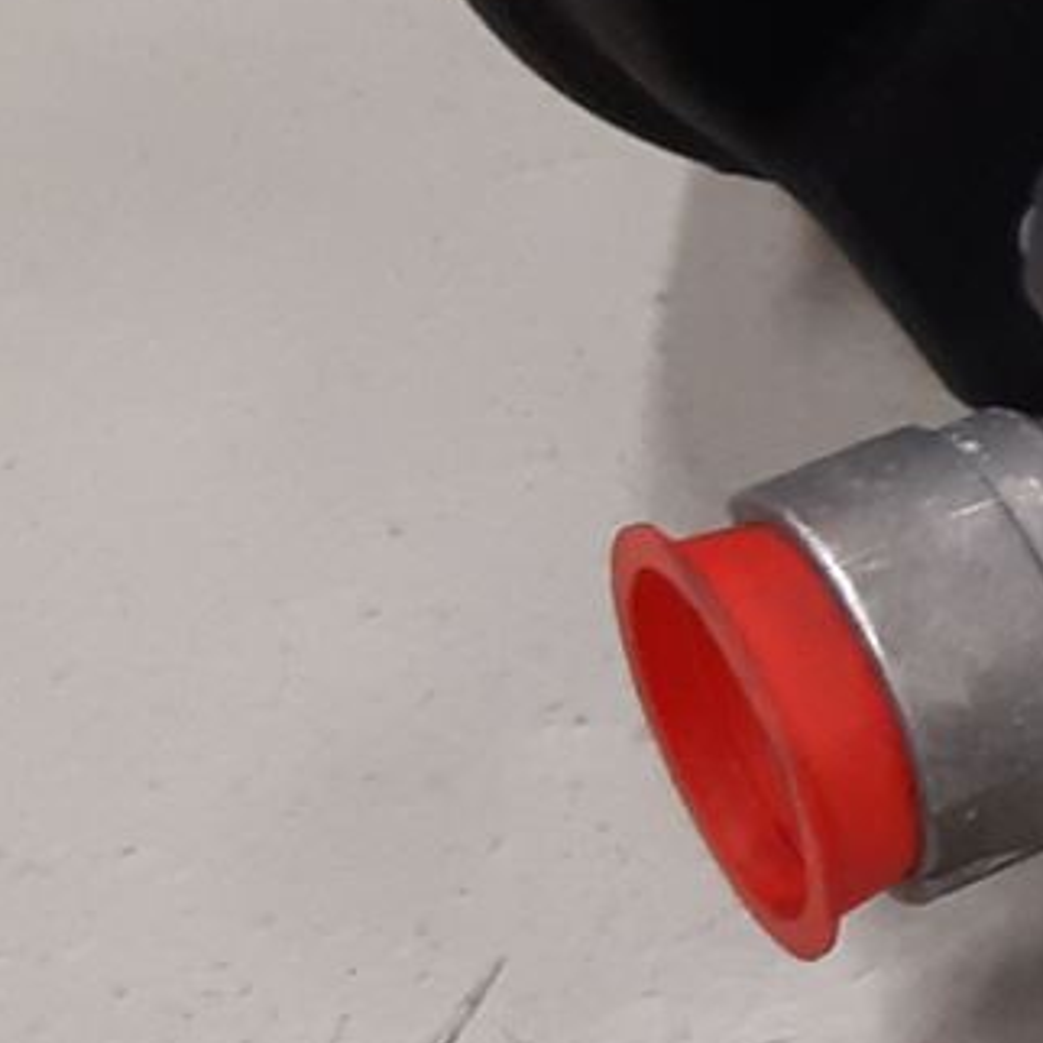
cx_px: 2714
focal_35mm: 146
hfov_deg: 10.0
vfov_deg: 11.9
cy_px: 262
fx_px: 4977
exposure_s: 1/50
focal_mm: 3.93
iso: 125
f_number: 1.7
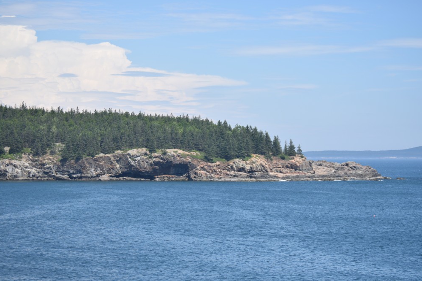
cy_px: 149
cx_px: 219
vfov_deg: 12.8
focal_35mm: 107
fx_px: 1254
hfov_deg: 19.1
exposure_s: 1/800
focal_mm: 66
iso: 100
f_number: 4.2
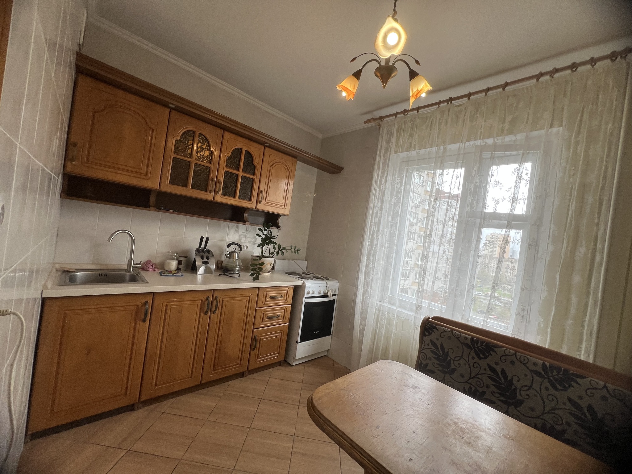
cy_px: 237
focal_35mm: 13
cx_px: 316
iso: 40
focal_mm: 1.57
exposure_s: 1/100
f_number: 1.8
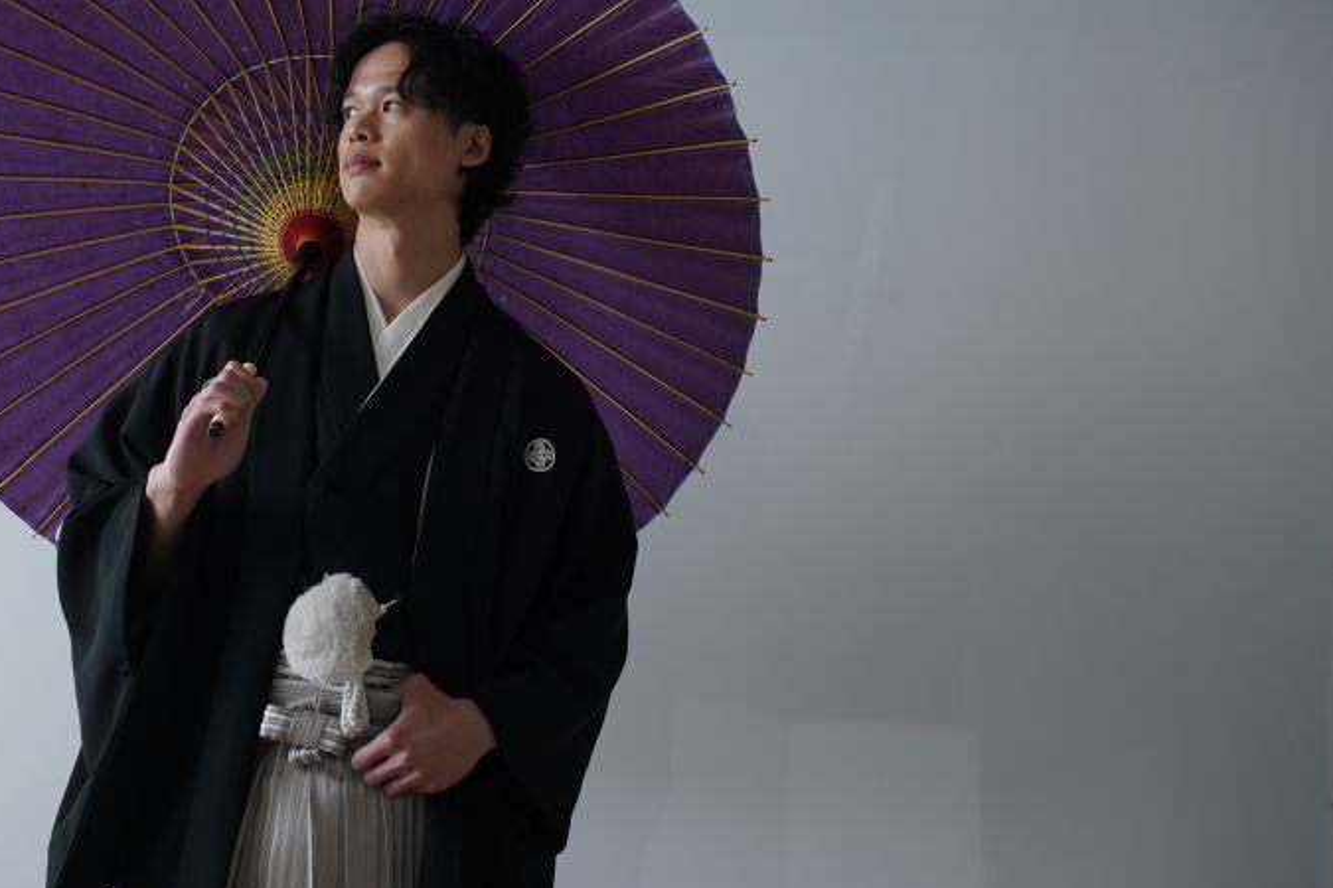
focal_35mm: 83
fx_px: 3073
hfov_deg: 24.4
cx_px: 557
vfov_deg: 16.5
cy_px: 398
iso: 800
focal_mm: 70
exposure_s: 1/100
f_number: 4.5
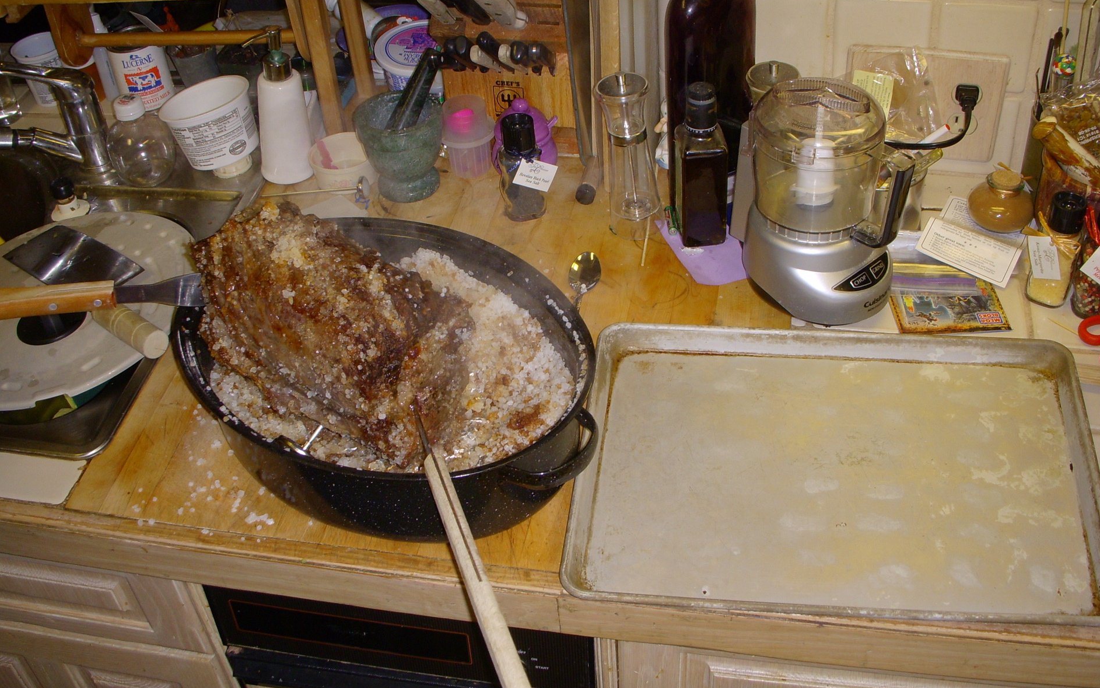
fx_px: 1229
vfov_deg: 31.2
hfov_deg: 48.2
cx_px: 550
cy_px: 372
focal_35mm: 41
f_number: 3.3
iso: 100
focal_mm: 6.3
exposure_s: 1/30
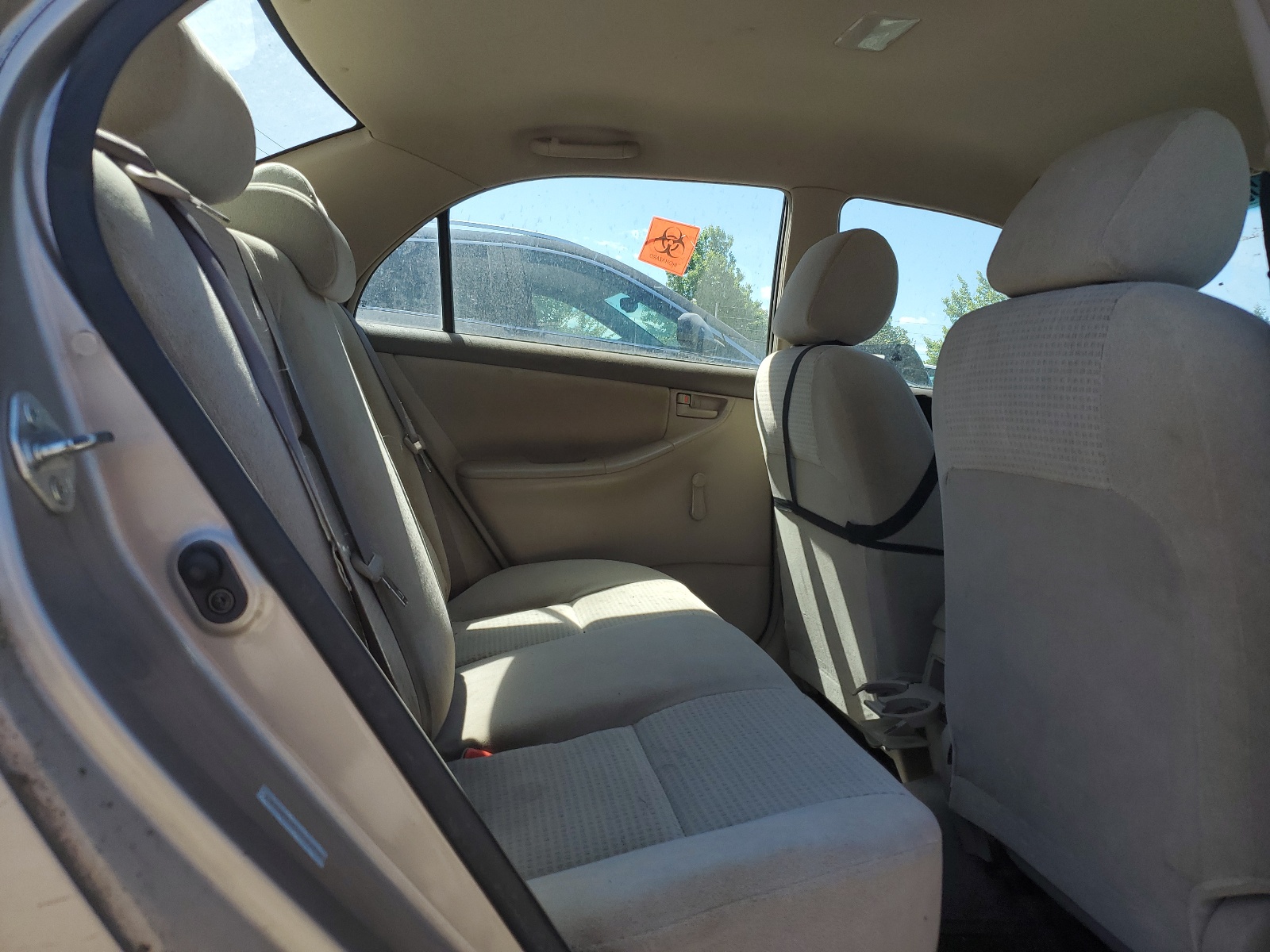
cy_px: 476
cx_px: 635
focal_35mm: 26
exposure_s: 1/1429
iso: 50
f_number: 1.5
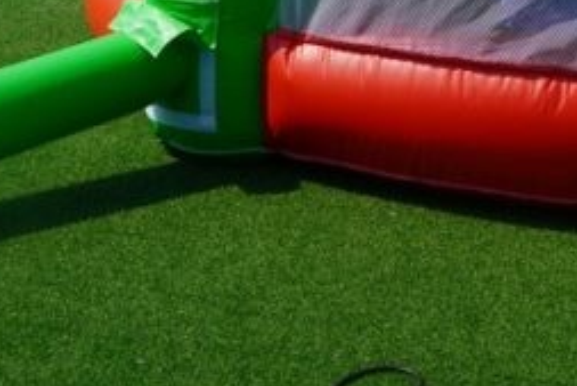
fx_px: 1556
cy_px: -255
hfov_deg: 20.1
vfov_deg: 13.1
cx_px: 623
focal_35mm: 97
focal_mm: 16
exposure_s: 1/200
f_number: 10
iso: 100
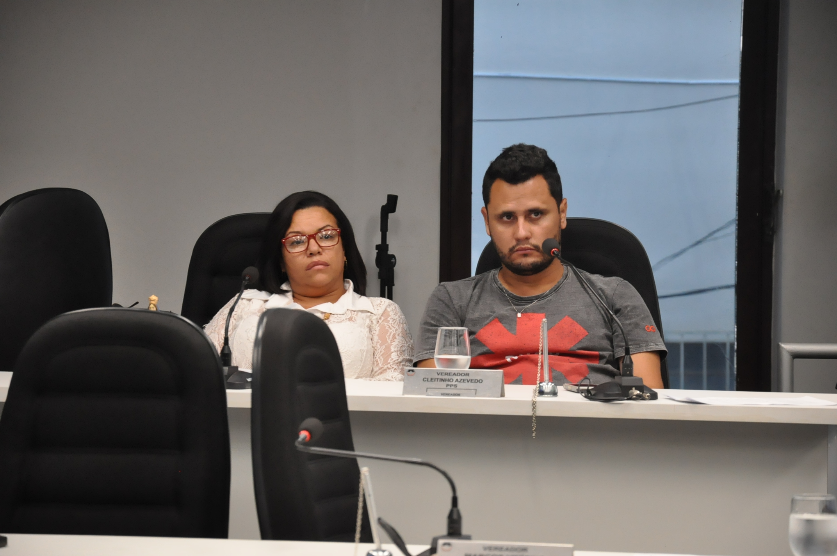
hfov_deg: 13.1
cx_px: 418
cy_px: 278
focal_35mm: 158
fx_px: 3657
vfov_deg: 8.7
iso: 2000
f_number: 5.6
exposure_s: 1/100
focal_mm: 105
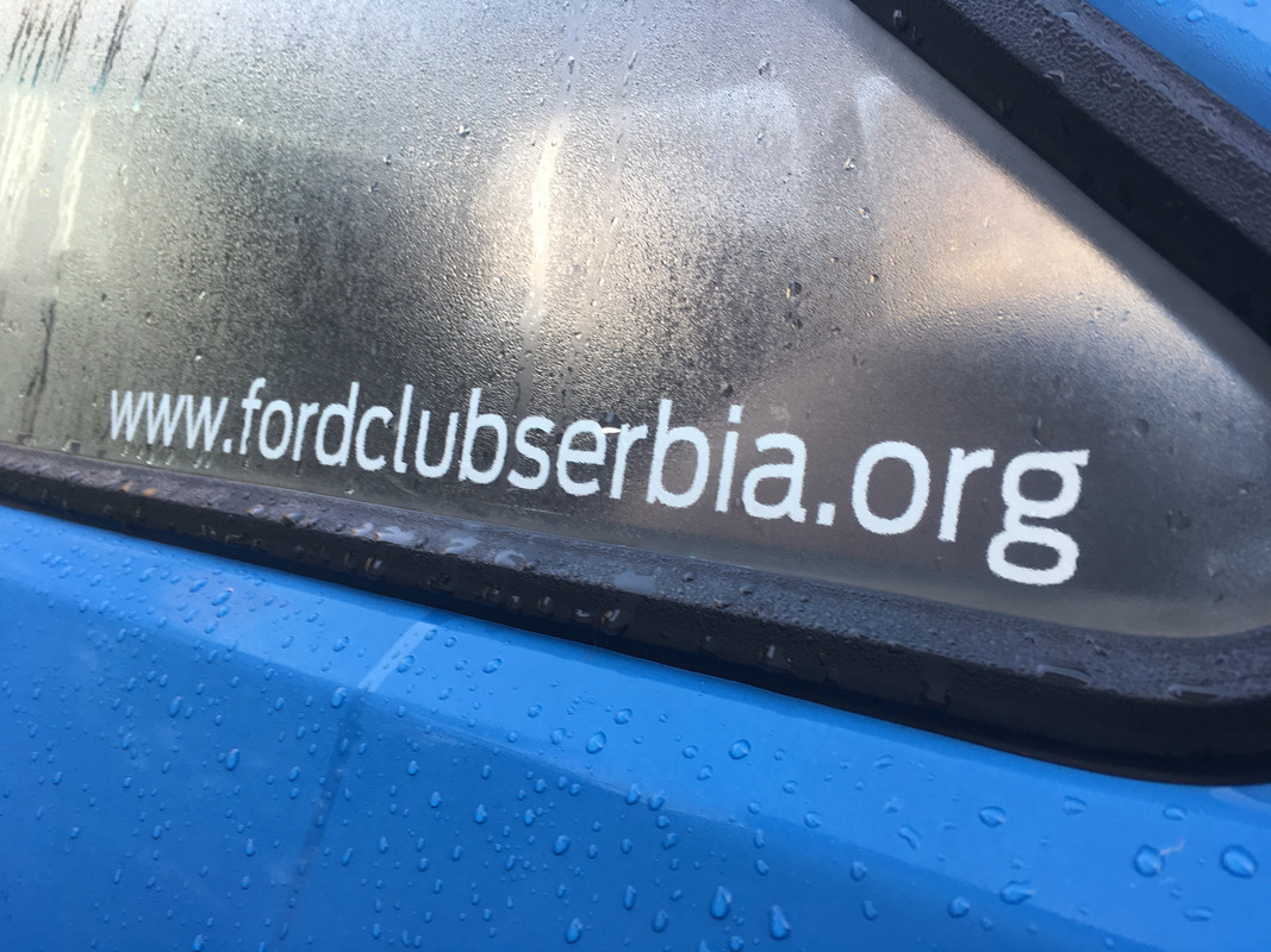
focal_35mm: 29
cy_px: 476
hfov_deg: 61.7
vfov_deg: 48.2
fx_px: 1065
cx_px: 636
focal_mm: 4.15
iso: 32
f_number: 2.2
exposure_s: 1/50
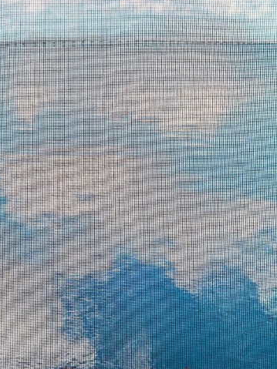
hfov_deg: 23.5
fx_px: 662
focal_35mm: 62
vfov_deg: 31.0
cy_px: 124
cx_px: 79
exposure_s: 1/770
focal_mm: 3
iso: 16
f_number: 1.8
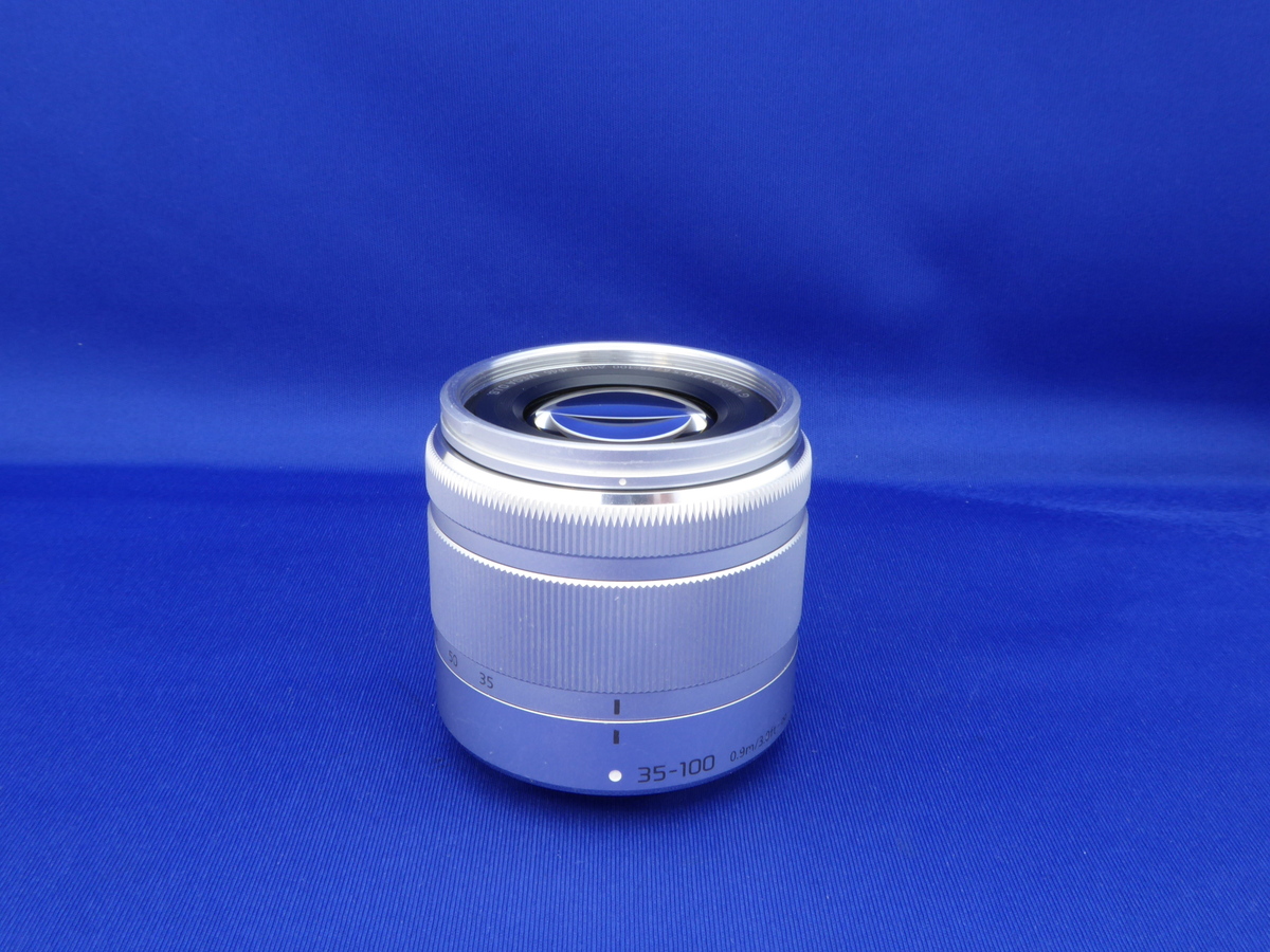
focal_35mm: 35
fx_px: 1284
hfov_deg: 52.6
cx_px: 635
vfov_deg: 40.7
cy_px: 476
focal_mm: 6.3
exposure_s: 1.3
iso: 100
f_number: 8
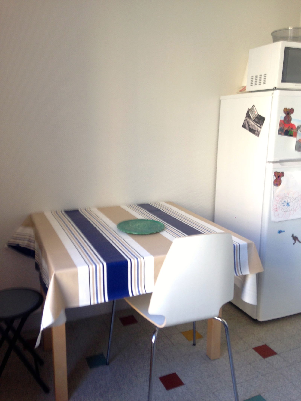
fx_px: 383
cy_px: 200
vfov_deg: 55.4
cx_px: 150
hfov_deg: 42.9
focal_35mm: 33
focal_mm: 4.12
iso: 50
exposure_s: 1/20
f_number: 2.4
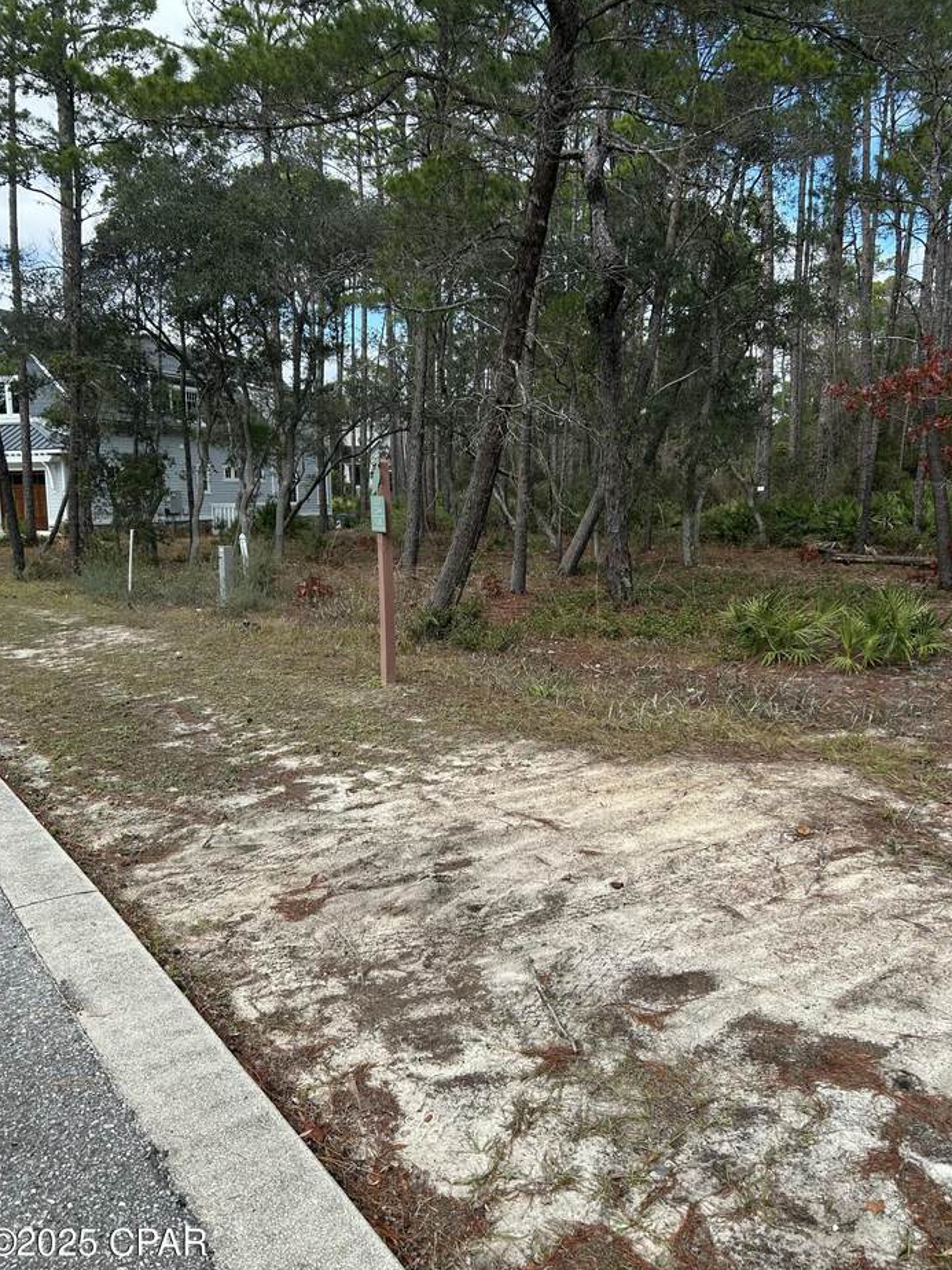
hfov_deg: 51.4
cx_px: 479
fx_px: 990
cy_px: 643
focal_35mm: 27
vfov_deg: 65.3
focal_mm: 5.7
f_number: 1.5
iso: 50
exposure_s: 1/1224
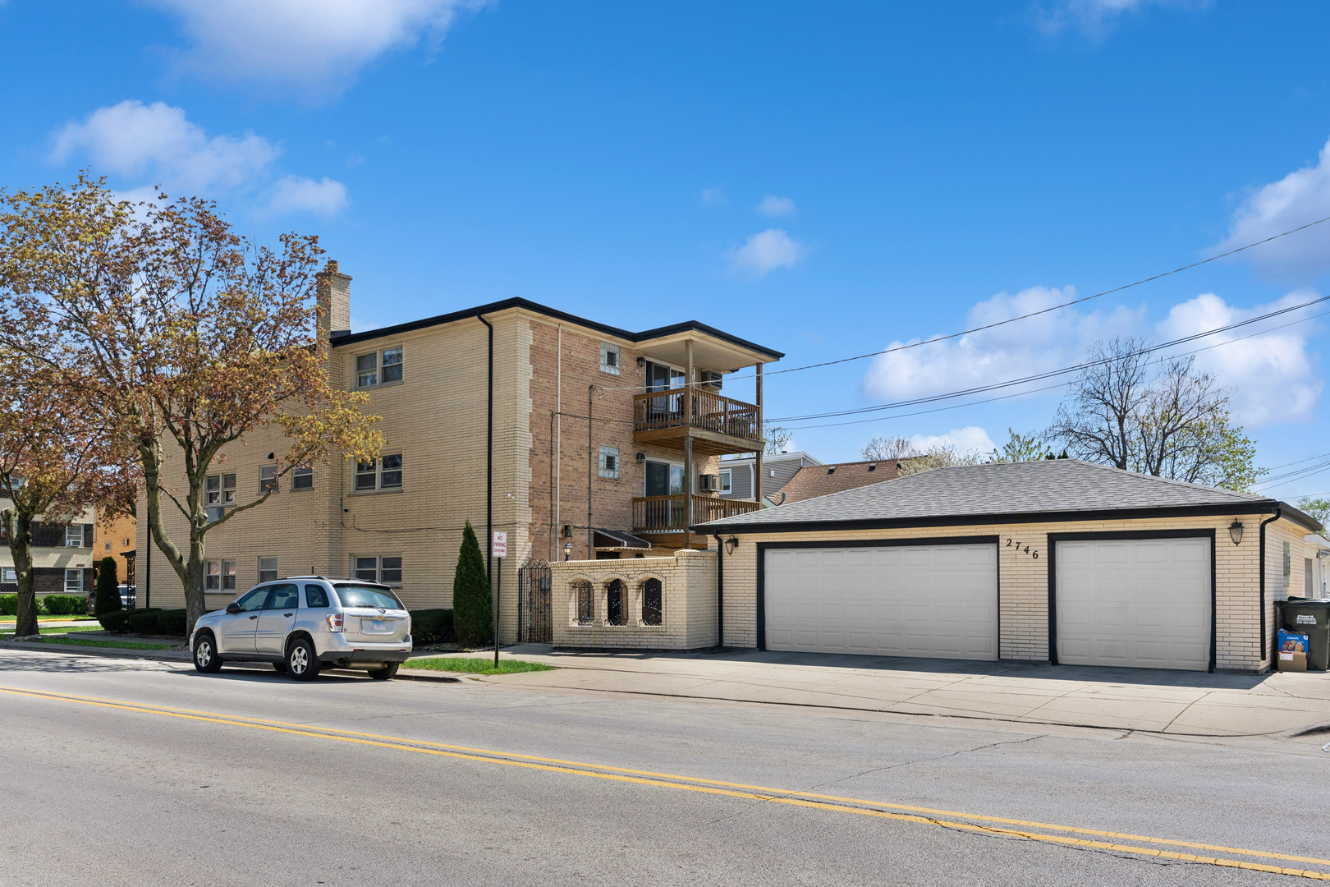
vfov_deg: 49.6
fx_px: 960
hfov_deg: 69.4
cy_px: 444
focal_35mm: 26
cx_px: 665
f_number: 8
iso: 400
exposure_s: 1/4000
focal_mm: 26
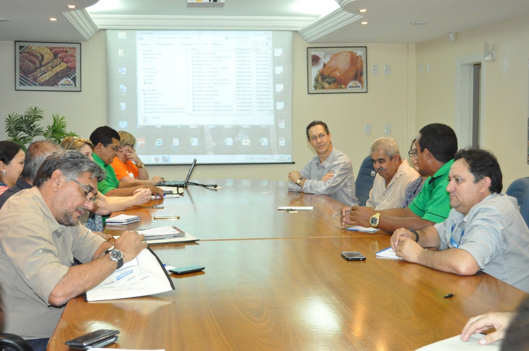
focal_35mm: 52
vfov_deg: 25.7
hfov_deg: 37.9
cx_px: 264
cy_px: 176
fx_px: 770
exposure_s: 1/60
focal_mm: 35
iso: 3200
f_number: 5.6
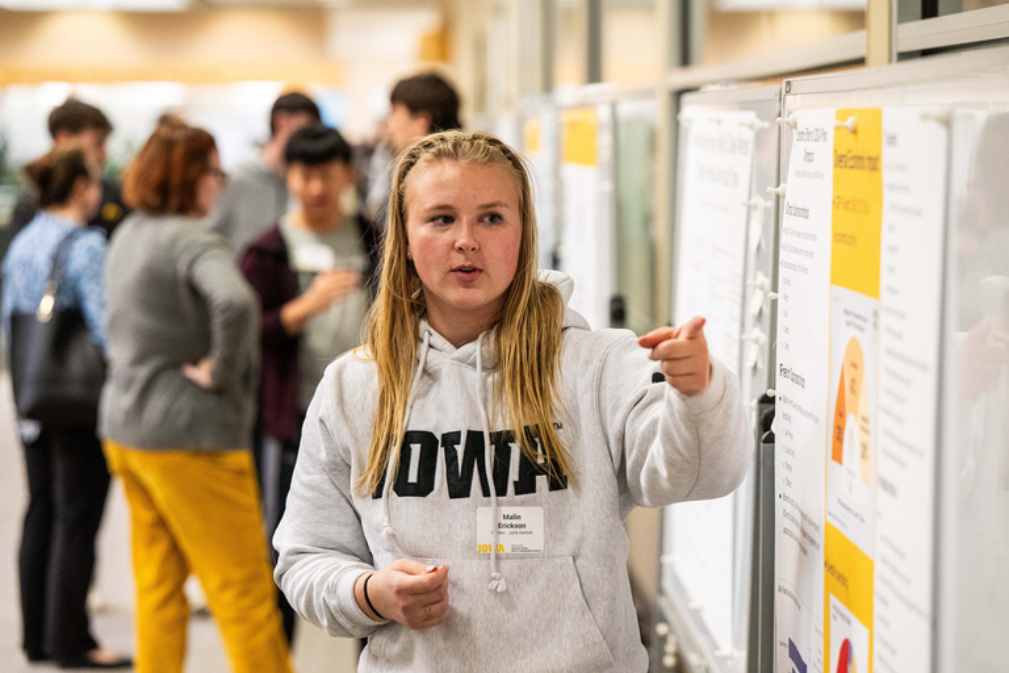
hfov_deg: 17.1
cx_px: 504
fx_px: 3363
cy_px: 336
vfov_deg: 11.4
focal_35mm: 120
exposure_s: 1/200
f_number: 3.5
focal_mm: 120
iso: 3200
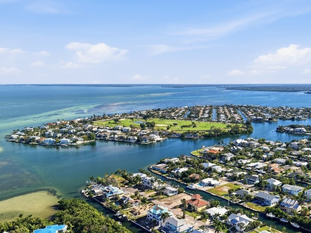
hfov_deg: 51.0
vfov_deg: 38.8
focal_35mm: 36
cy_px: 169
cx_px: 189
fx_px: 323
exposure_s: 1/3000
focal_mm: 8.7
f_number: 1.8
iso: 200
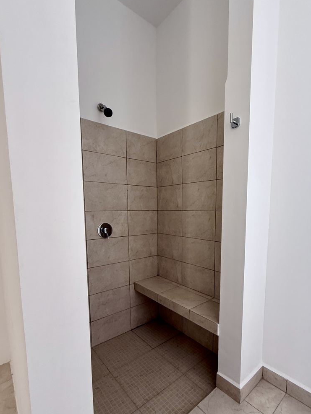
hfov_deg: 74.2
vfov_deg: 90.6
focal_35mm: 17
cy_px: 233
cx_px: 181
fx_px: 204
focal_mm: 2.22
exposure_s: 1/99
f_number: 2.2
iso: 200
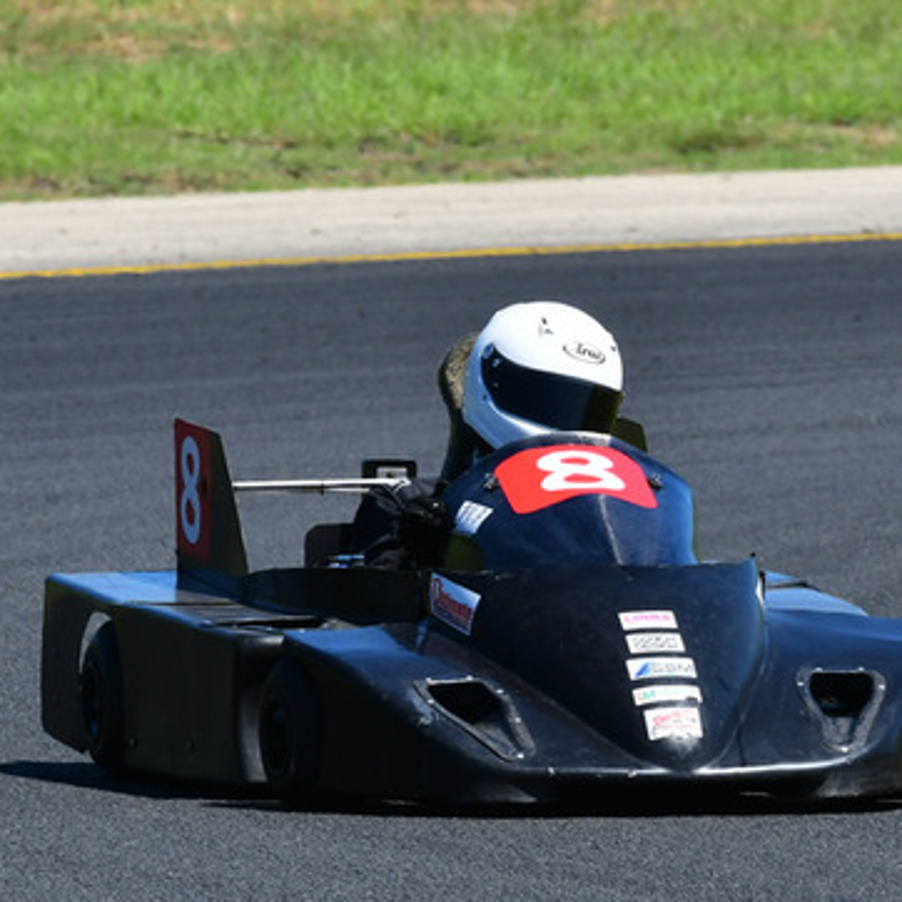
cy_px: 456
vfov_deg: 1.7
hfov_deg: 1.7
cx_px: 561
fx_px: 29893
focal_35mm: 1014
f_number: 11
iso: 500
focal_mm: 360
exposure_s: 1/640
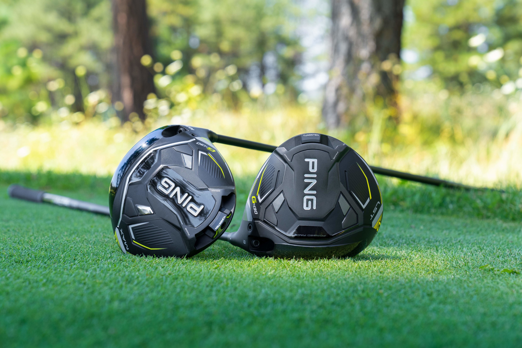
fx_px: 1015
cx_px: 261
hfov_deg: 28.8
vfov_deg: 19.5
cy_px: 174
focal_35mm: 70
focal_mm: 70
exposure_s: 1/200
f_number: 7.1
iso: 640
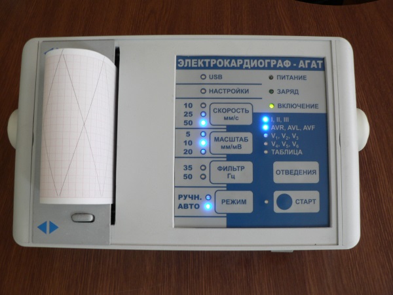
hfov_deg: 51.4
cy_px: 148
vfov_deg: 39.7
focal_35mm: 36
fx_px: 409
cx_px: 196
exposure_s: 1/15
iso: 100
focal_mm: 6
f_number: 2.8
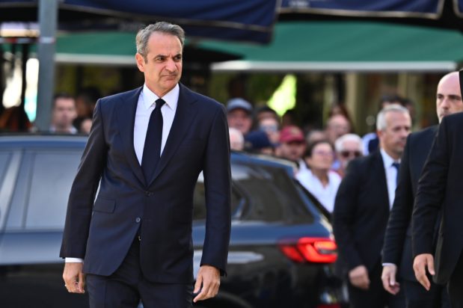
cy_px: 154
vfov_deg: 3.6
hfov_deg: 5.4
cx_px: 232
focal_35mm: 380
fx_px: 4884
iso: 1600
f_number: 7.1
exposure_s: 1/1000
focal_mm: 380
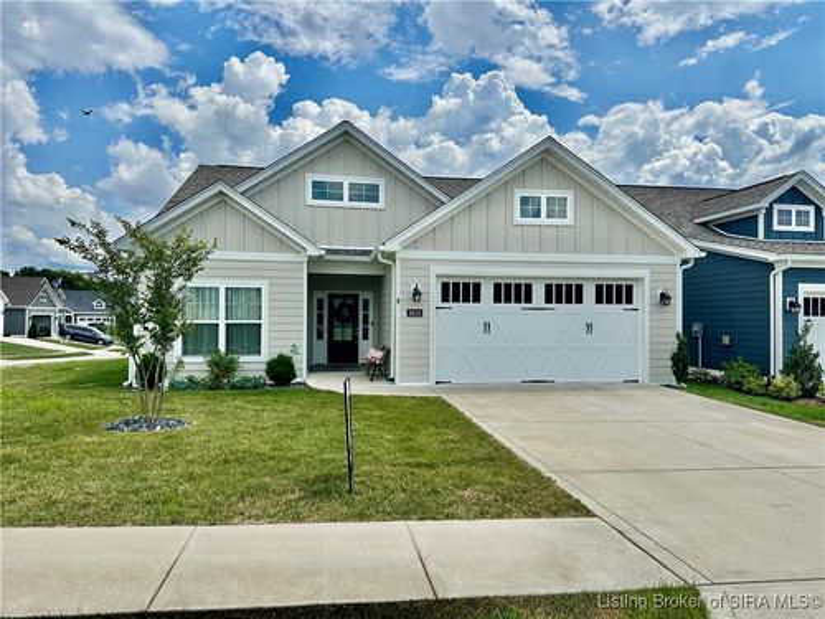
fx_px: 572
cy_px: 310
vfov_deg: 56.8
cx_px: 412
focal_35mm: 24
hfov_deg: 71.6
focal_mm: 6.86
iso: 80
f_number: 1.78
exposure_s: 1/7576
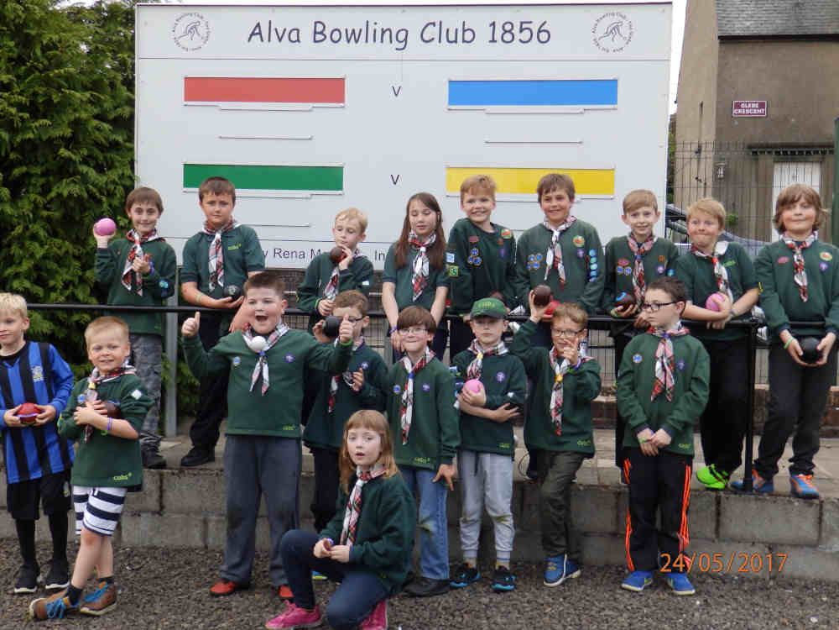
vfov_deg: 31.5
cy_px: 315
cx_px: 420
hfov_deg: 41.2
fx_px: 1115
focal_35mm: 46
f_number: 4.2
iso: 320
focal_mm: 8.2
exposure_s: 1/50
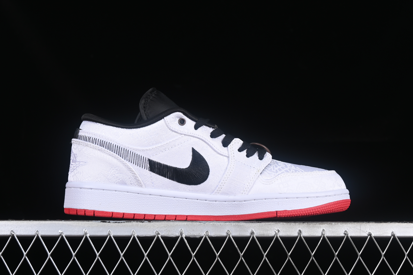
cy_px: 138
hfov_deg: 27.0
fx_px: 860
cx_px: 206
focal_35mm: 75
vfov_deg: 18.2
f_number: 8
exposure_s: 1/80
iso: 160
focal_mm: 50
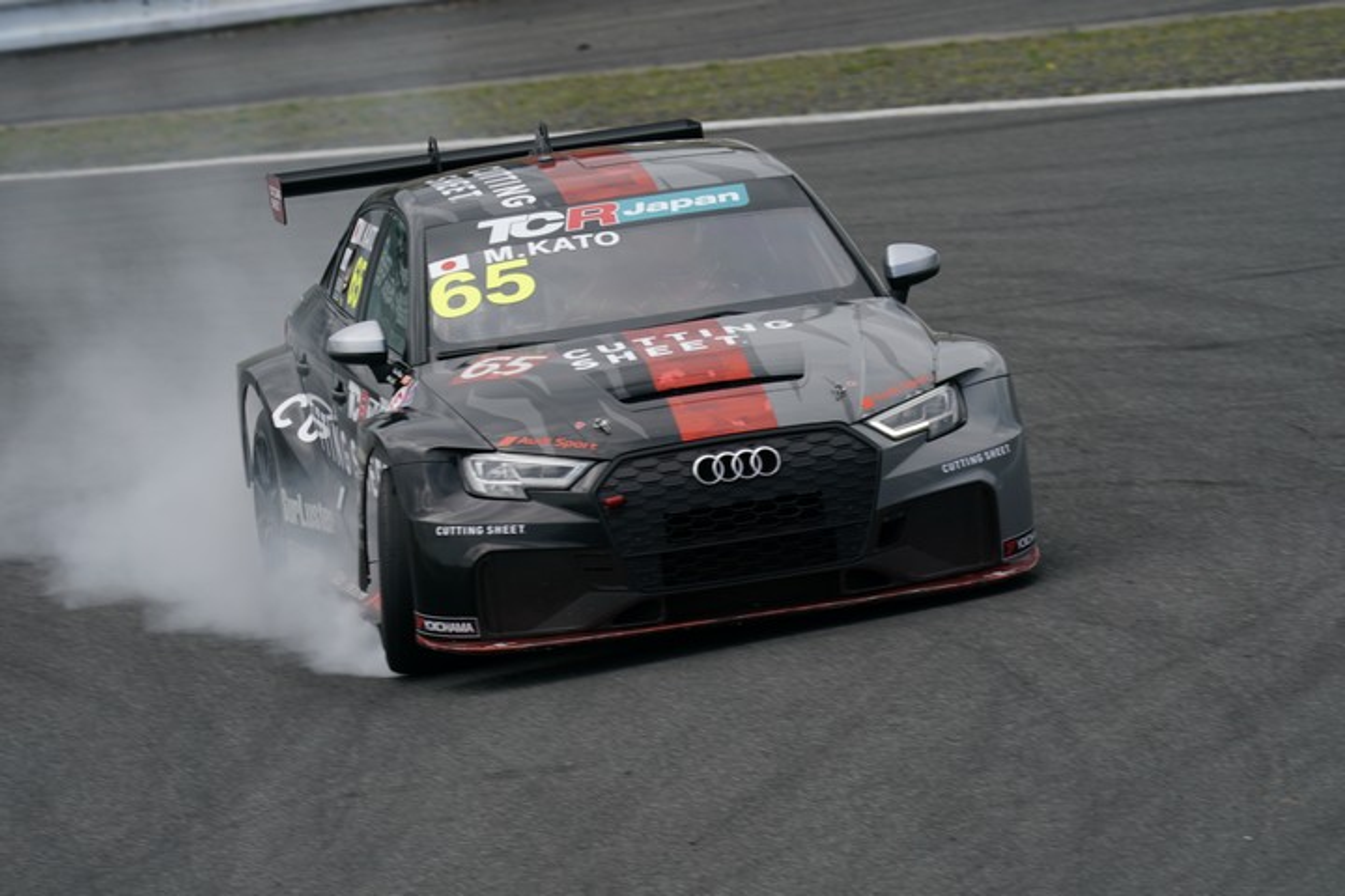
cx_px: 672
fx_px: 22415
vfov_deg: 2.3
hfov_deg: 3.4
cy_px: 448
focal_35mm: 600
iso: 200
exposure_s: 1/250
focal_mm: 600
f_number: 11
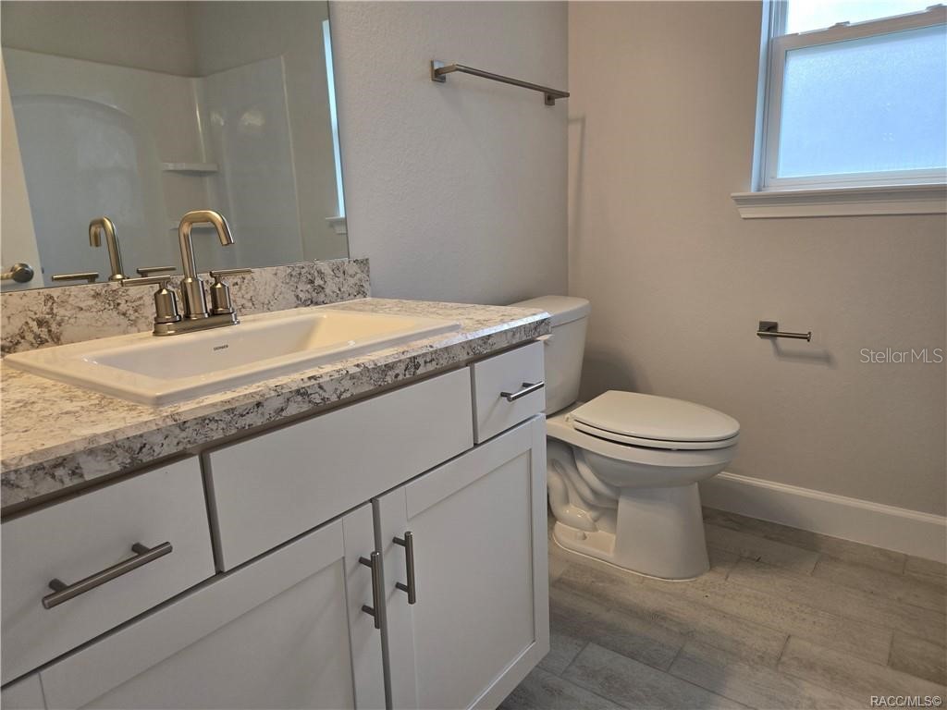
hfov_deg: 73.9
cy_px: 355
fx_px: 629
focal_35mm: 23
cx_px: 474
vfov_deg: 58.9
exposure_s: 1/120
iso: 64
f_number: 1.8
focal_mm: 5.4
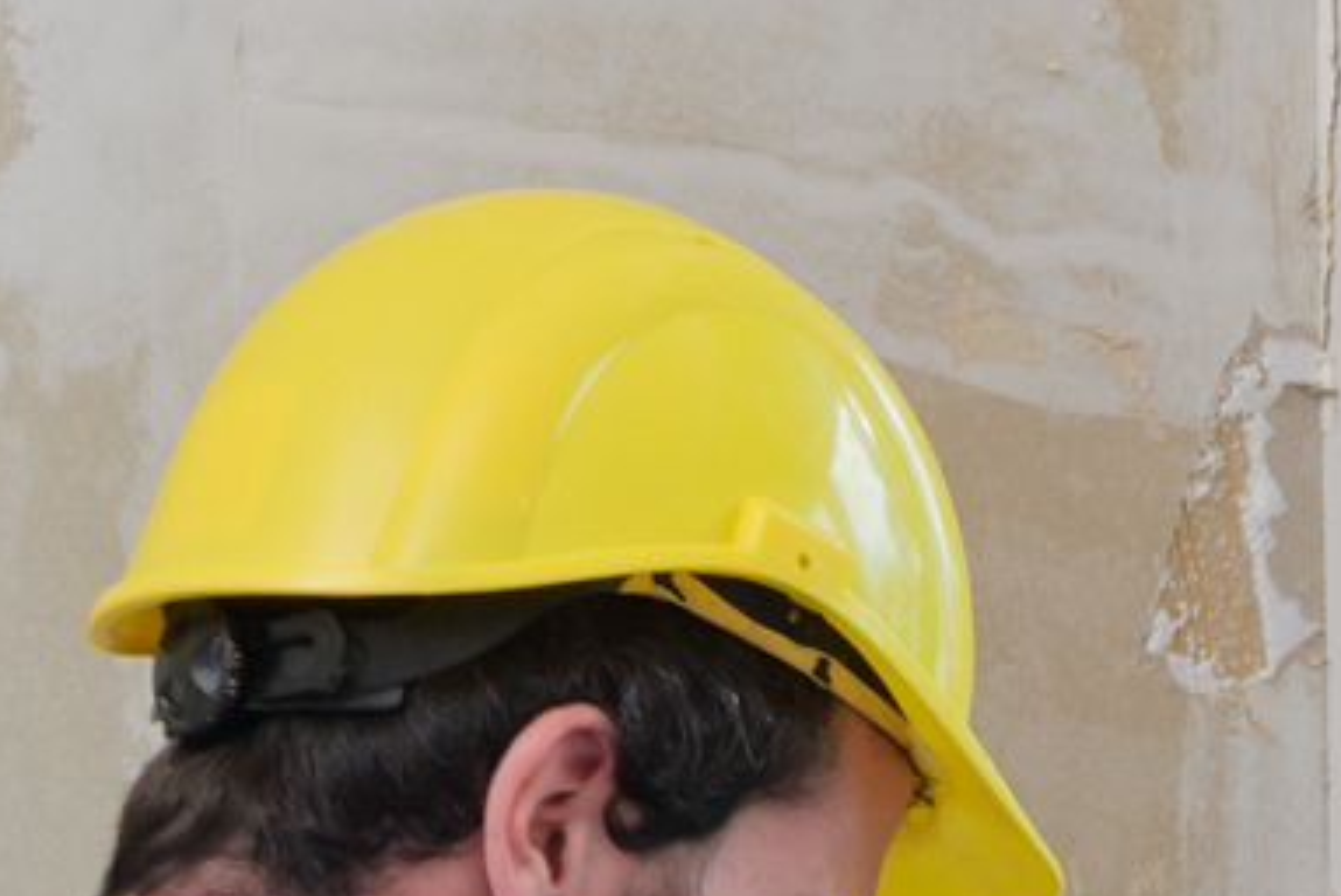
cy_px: 2182
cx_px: 2006
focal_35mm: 313
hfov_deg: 6.5
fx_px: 11668
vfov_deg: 4.3
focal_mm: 48
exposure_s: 1/160
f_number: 5.6
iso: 400
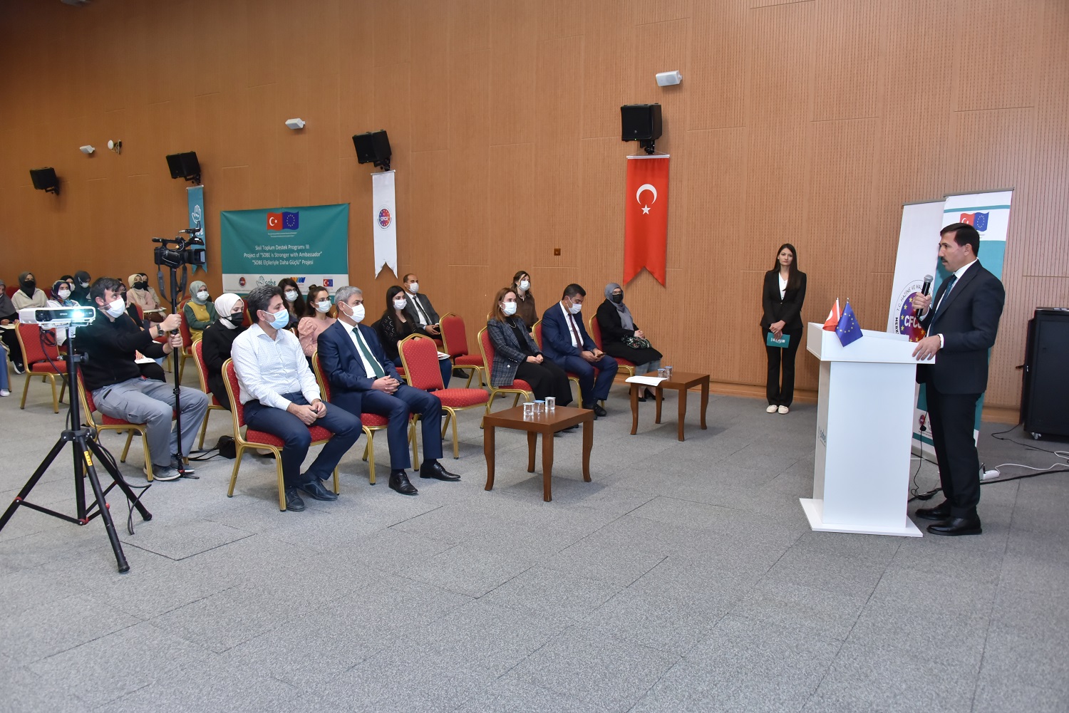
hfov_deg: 65.5
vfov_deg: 46.4
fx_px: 832
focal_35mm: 28
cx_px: 534
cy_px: 356
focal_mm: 28
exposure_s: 1/50
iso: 2000
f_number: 5.6
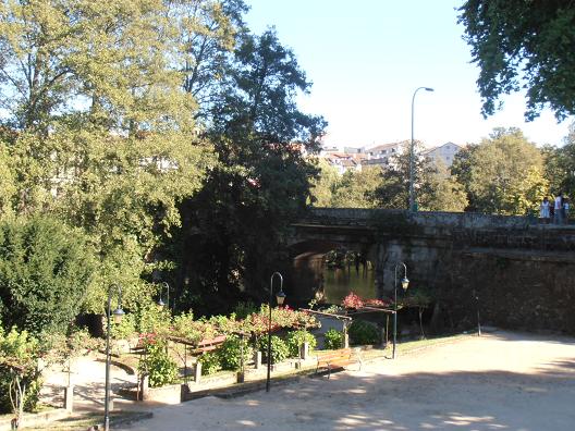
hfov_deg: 42.9
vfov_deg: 32.9
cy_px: 216
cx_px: 288
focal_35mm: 44
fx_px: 731
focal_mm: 7.87
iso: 160
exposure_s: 1/320
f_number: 4.2
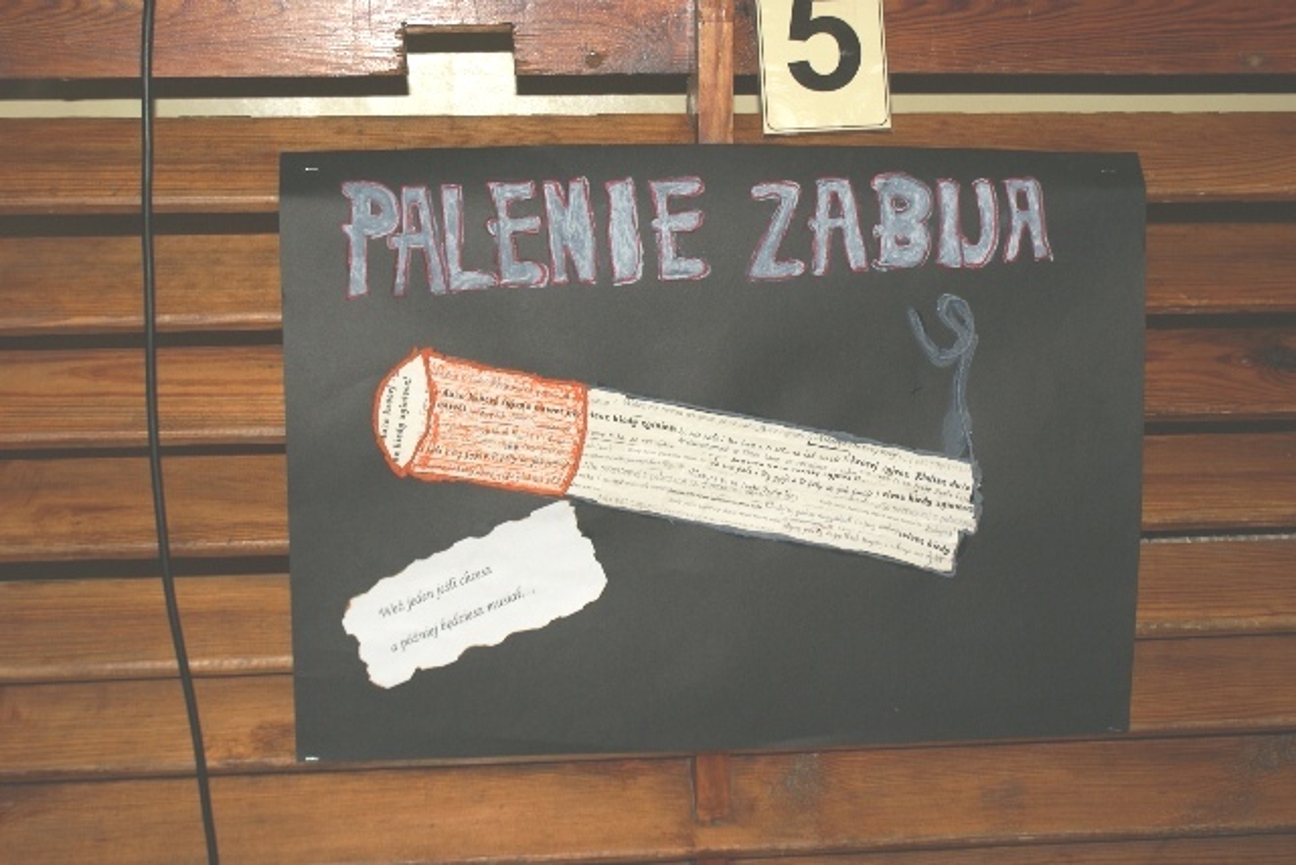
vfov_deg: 25.8
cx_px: 648
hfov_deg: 37.8
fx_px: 1890
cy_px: 432
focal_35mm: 52
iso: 100
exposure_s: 1/60
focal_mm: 35
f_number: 5.6
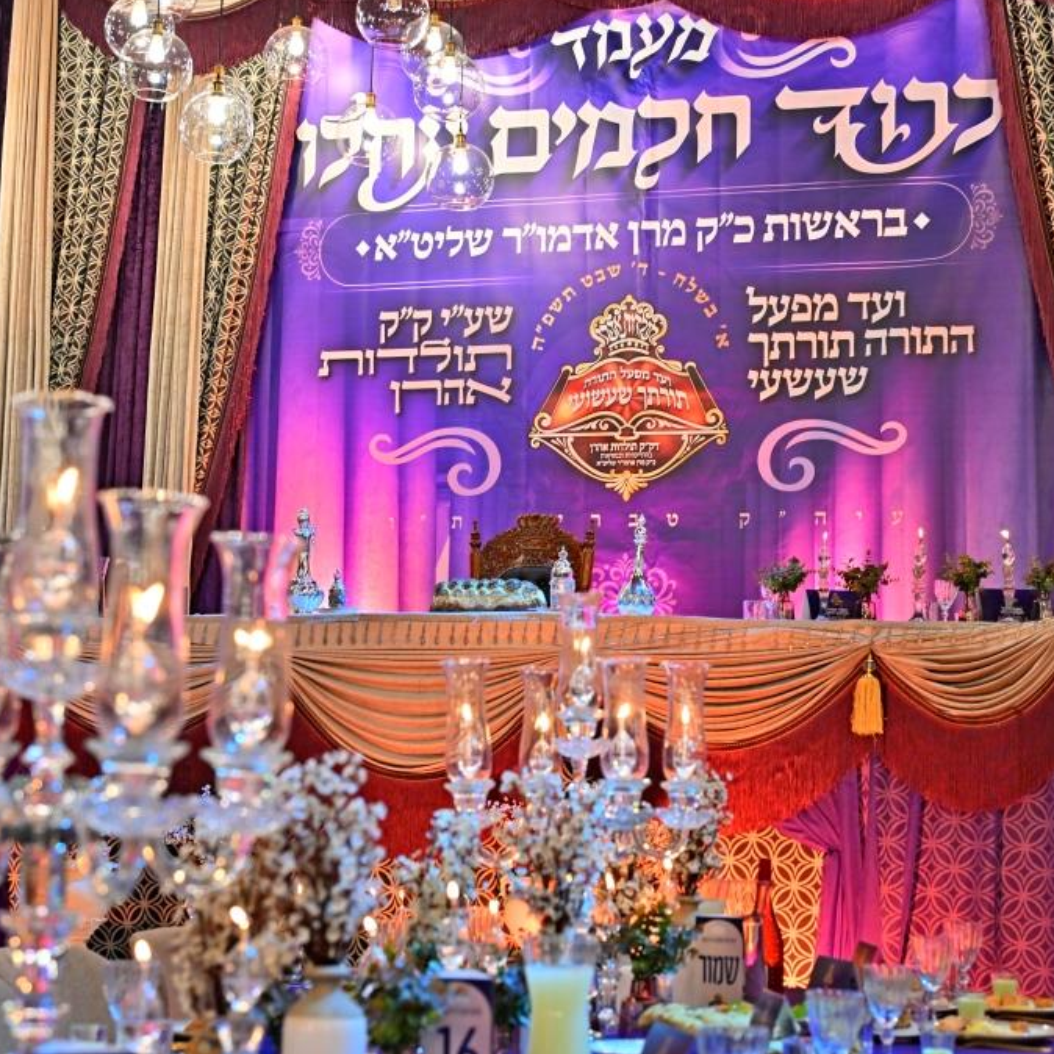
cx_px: 558
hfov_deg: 27.7
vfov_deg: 27.7
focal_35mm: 62
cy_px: 526
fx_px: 2136
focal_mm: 48
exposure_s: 1/125
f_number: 4
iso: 1250
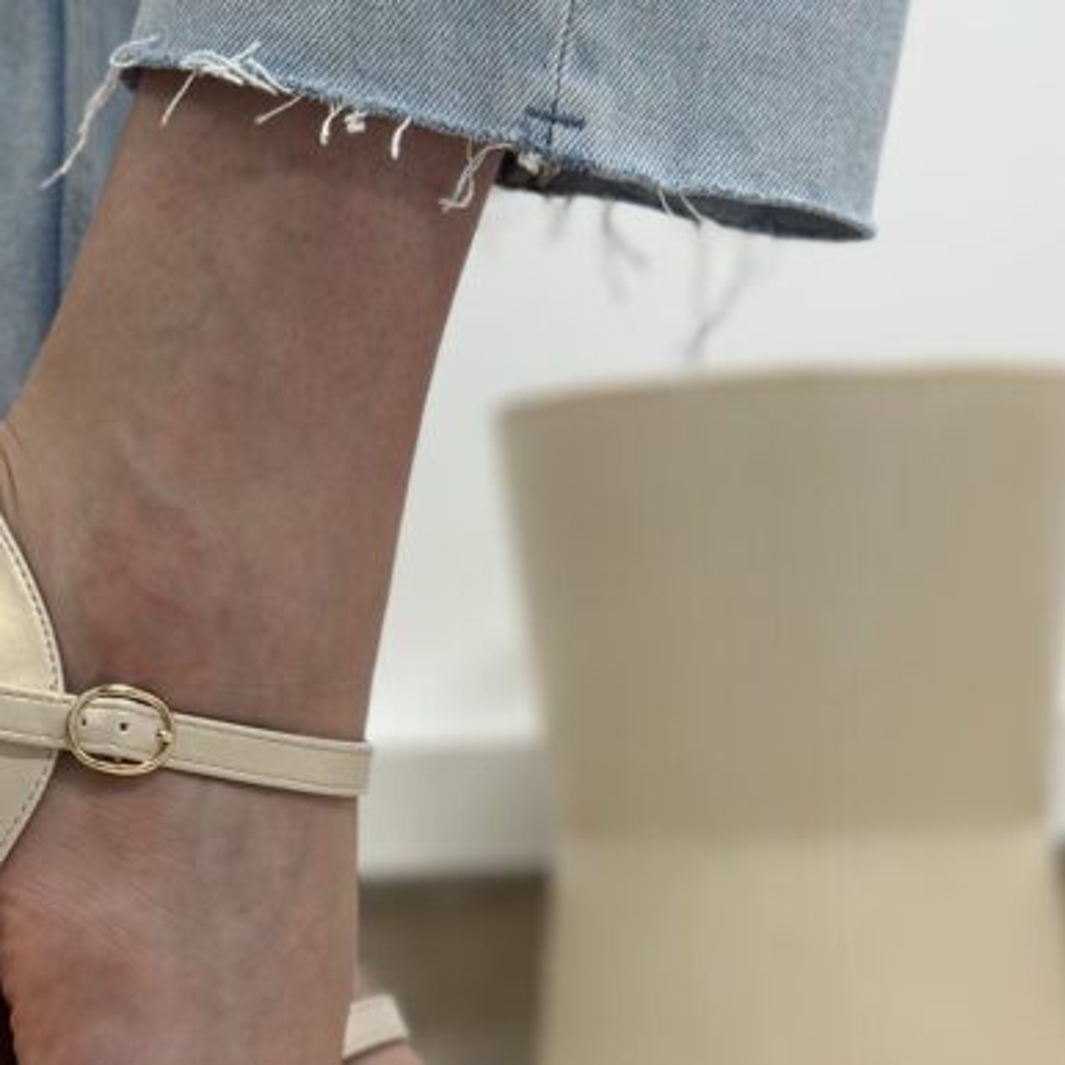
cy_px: 839
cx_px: 317
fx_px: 3063
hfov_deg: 19.6
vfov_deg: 19.5
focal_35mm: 88
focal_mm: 6.86
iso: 80
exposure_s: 1/50
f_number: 1.78
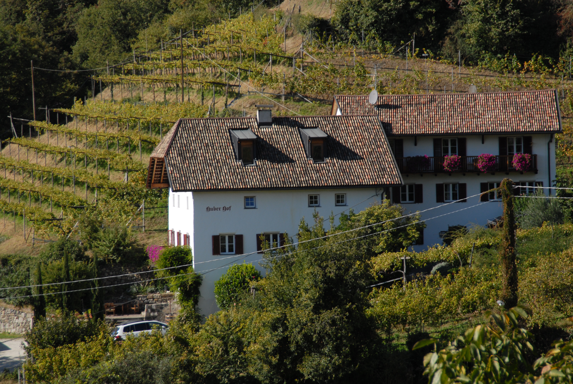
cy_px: 192
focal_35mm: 153
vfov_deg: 9.0
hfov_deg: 13.4
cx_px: 286
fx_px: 2438
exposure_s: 1/640
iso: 200
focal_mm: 102
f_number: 5.6
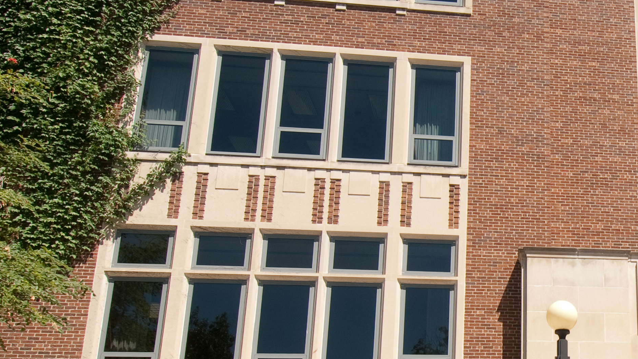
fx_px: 727
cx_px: 681
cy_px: 198
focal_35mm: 43
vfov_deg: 27.7
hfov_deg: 39.7
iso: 100
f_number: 9
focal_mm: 12
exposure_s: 1/160
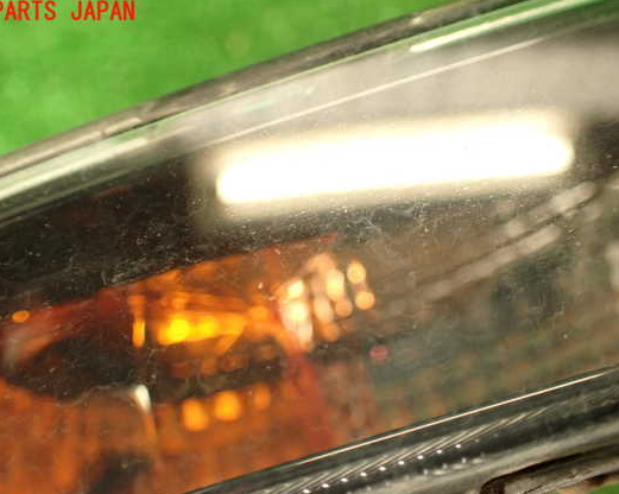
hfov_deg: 50.2
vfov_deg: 41.1
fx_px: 659
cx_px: 276
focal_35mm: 36
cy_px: 265
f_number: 2.4
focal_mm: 5.79
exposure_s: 1/30
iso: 200
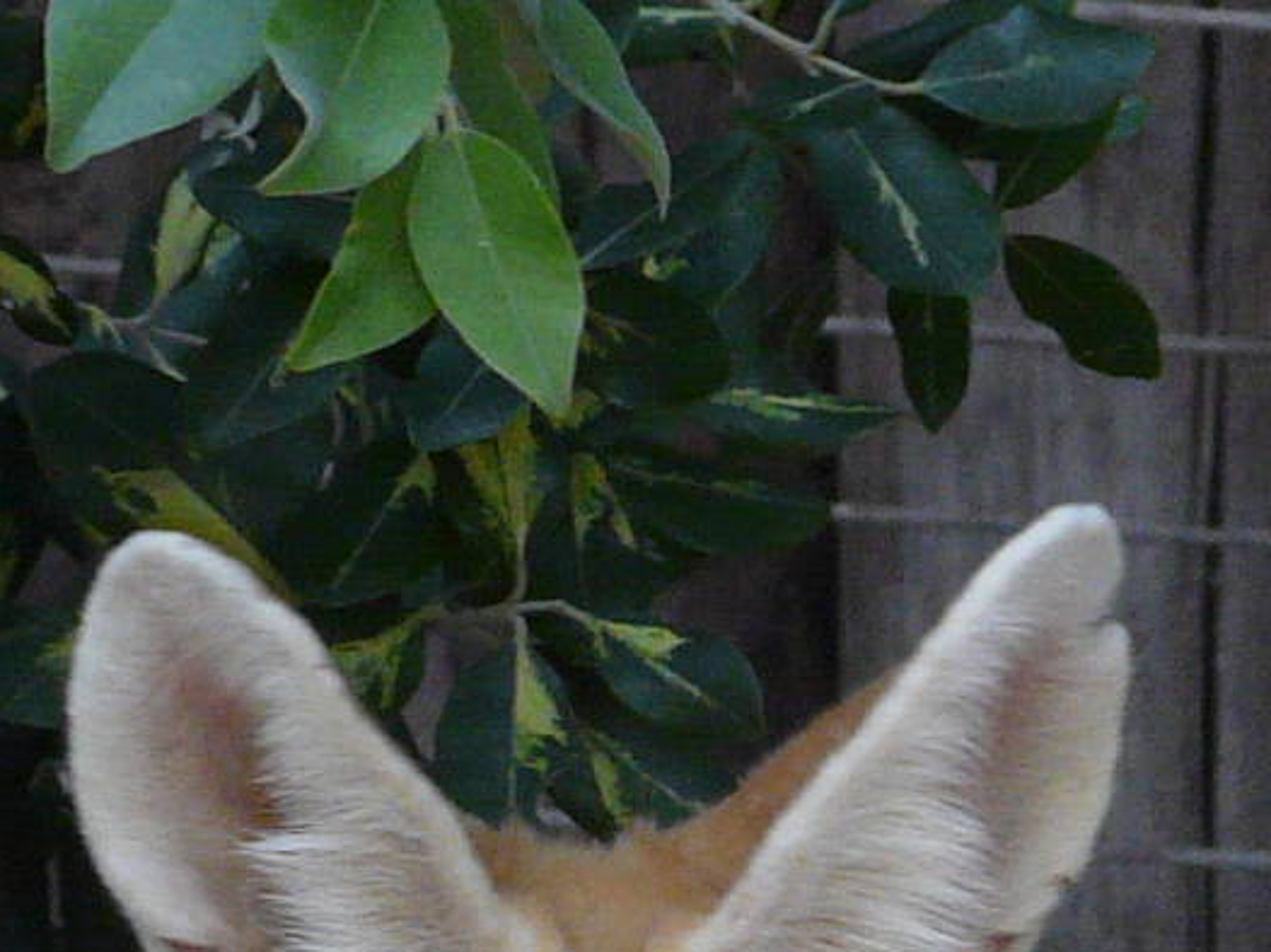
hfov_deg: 1.8
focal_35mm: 1077
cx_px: 807
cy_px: 1140
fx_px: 39526
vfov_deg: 1.4
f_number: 4.5
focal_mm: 36.5
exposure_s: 1/40
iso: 200
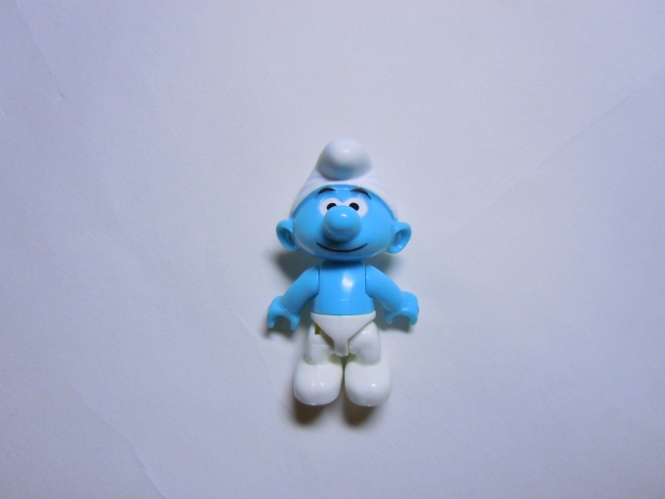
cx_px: 332
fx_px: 576
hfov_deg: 60.0
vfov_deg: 46.8
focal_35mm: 30
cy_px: 250
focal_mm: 5.4
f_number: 3.5
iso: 400
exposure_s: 1/200
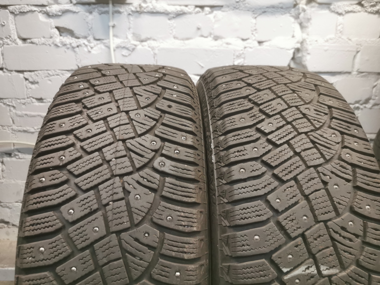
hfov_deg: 65.3
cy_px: 142
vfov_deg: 51.3
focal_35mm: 27
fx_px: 296
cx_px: 190
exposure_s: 1/50
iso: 200
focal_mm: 5.56
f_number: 1.6
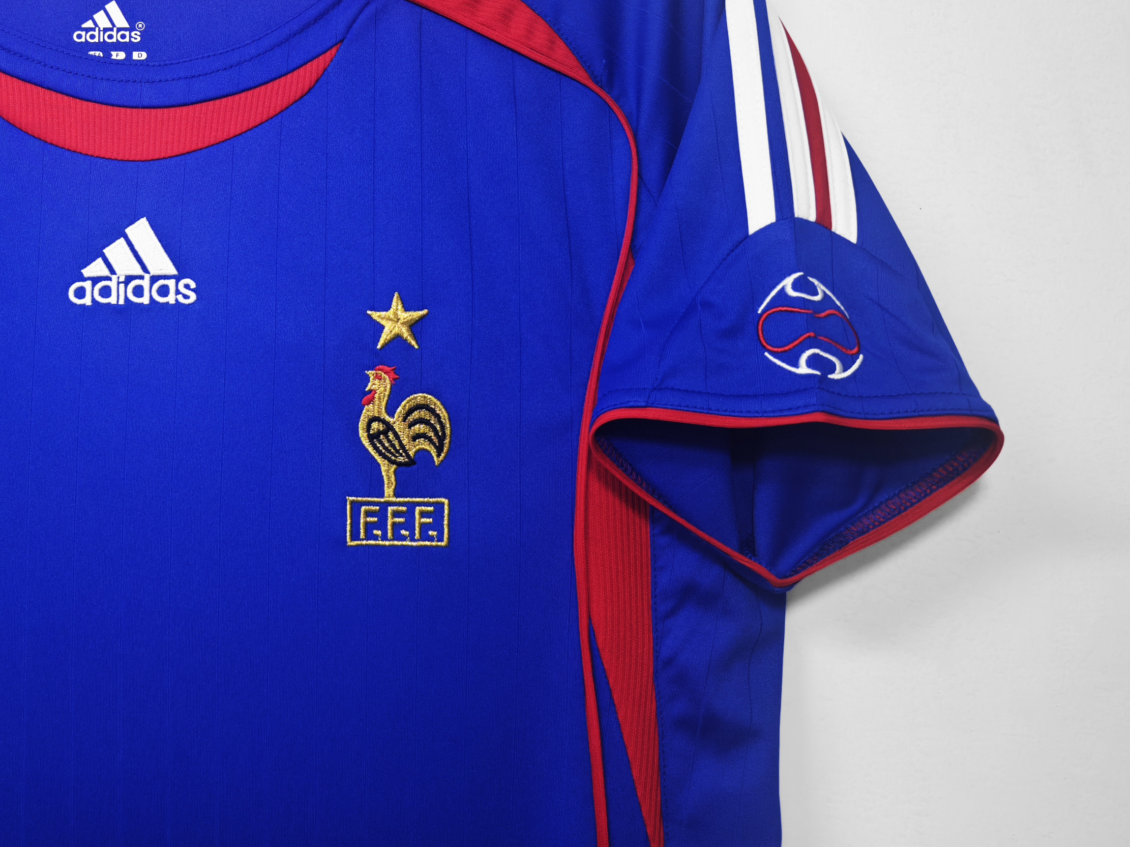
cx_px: 171
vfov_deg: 34.4
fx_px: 1338
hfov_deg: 42.9
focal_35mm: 41
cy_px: 209
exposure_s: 1/120
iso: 242
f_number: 1.75
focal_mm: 8.67
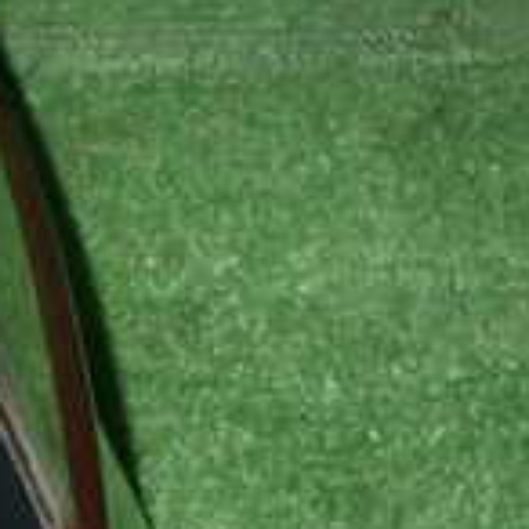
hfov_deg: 9.7
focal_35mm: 171
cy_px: 493
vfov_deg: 10.2
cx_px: -409
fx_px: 2957
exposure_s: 1/50
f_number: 9
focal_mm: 8.4
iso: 1000
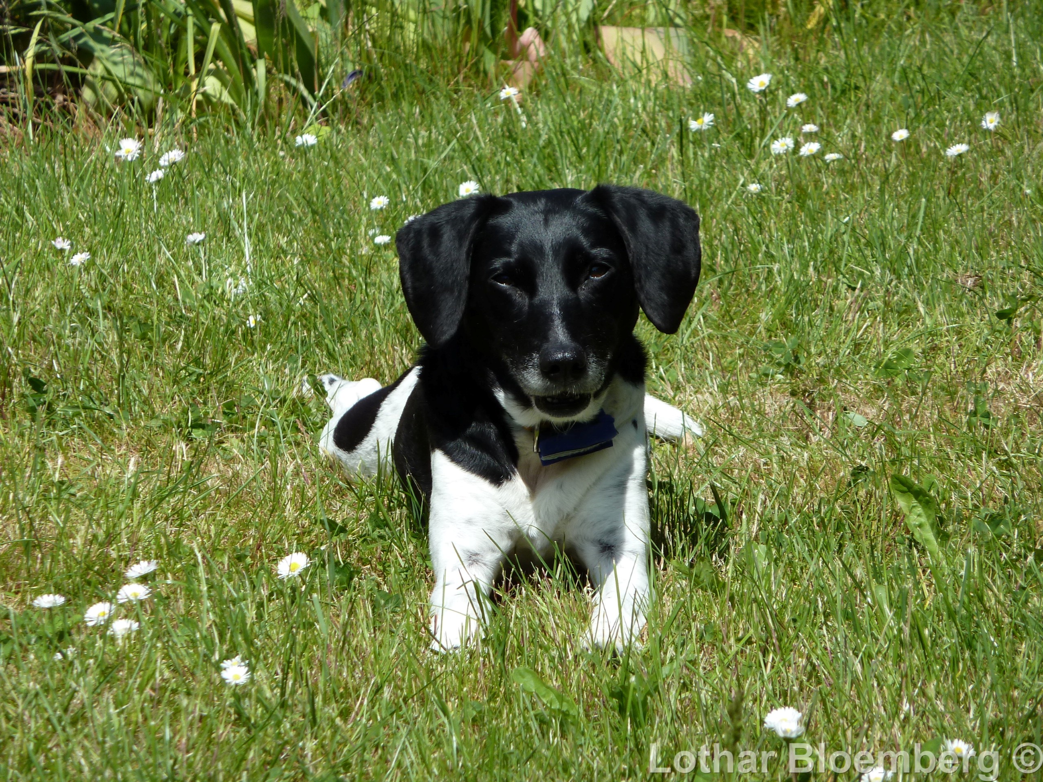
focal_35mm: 317
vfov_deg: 4.7
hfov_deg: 6.3
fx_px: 9551
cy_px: 391
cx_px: 522
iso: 80
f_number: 4.9
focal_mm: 49.2
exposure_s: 1/320
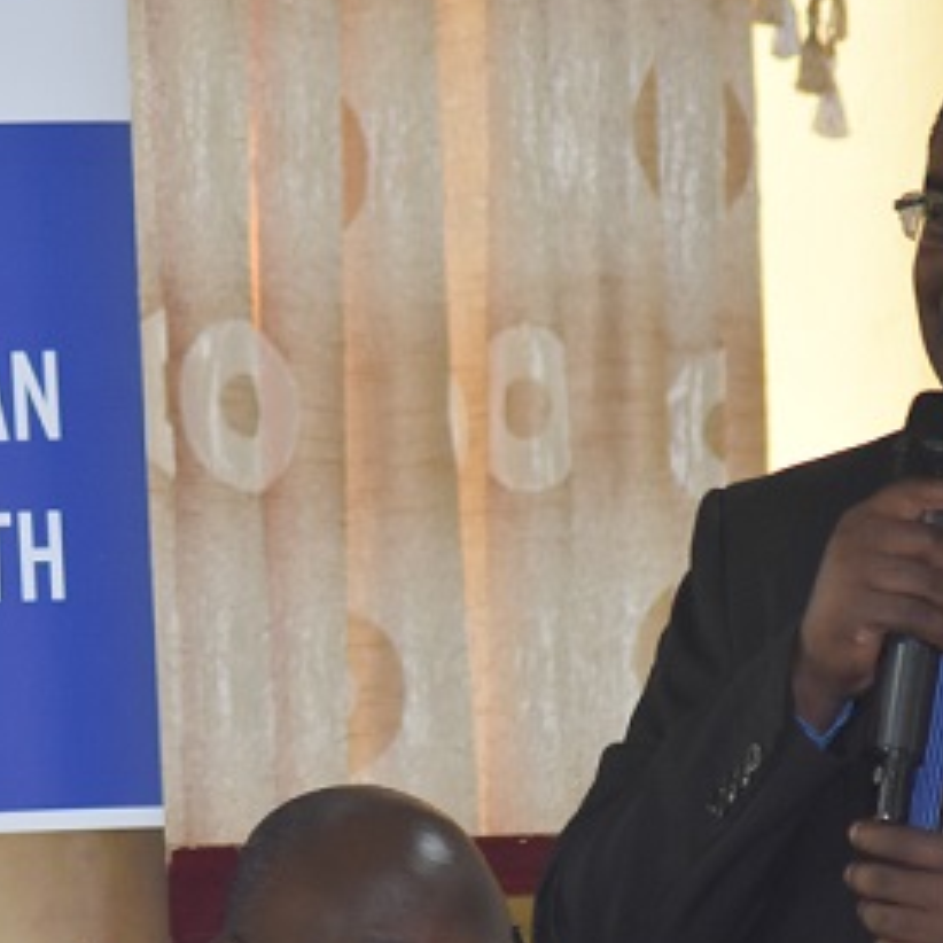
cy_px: 427
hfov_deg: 2.9
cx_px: 217
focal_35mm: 599
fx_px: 18461
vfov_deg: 2.9
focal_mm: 170
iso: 1250
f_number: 4.5
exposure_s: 1/60
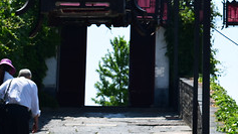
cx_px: 318
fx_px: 936
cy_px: -6
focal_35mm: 148
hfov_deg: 13.9
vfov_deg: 8.1
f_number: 11
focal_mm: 35
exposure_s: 1/400
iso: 250
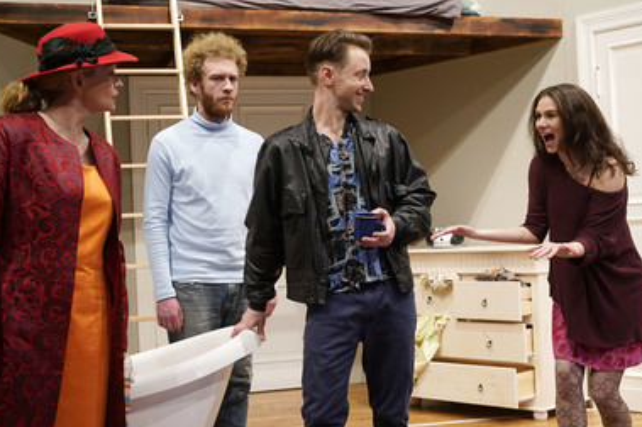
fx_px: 891
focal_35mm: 50
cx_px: 304
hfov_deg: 39.6
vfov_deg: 26.9
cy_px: 197
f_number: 4.5
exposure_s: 1/125
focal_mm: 42
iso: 3200
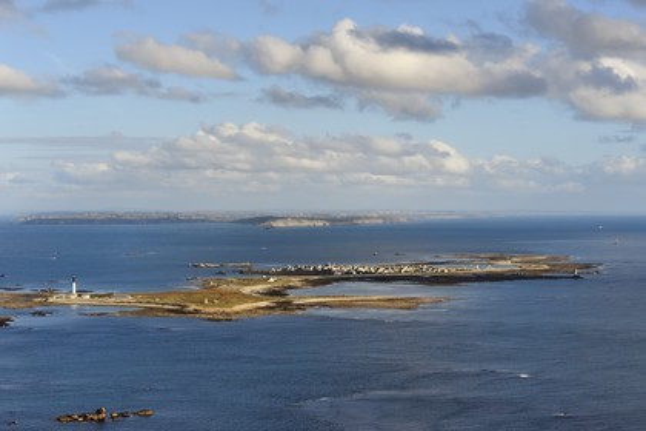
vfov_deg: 19.5
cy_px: 216
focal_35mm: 70
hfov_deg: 28.8
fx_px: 1256
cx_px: 323
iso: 800
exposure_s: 1/1250
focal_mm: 70
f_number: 14
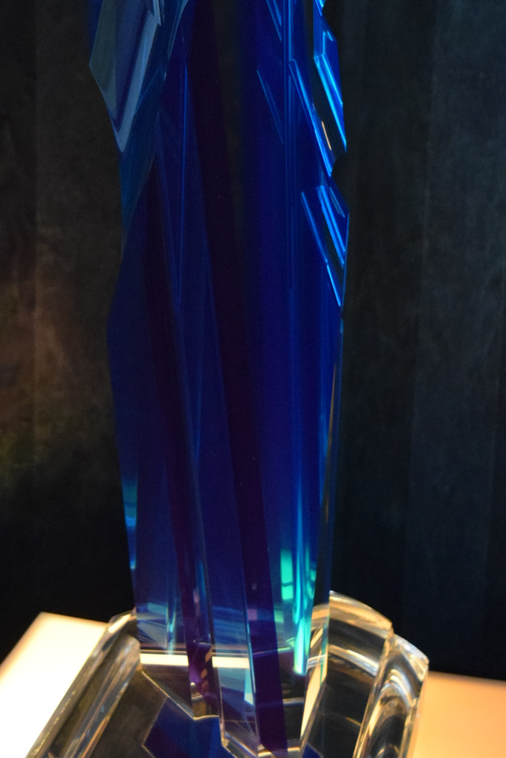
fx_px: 1705
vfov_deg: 24.7
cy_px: 181
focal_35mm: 81
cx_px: 146
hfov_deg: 16.8
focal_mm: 26
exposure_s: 1/60
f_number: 4
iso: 3200
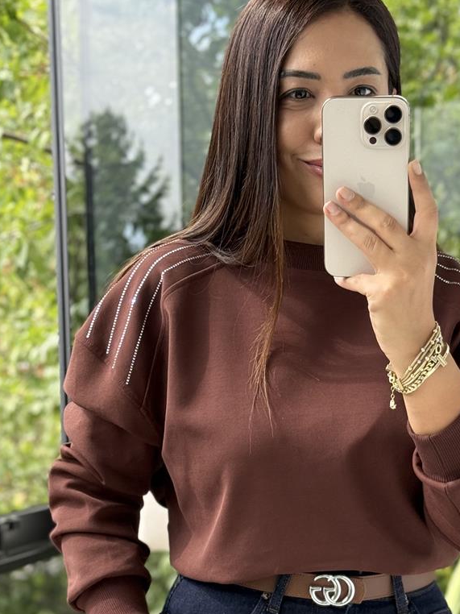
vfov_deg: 23.0
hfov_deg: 17.5
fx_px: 1489
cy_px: 471
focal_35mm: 84
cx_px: 315
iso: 64
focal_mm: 6.76
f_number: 1.78
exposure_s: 1/384
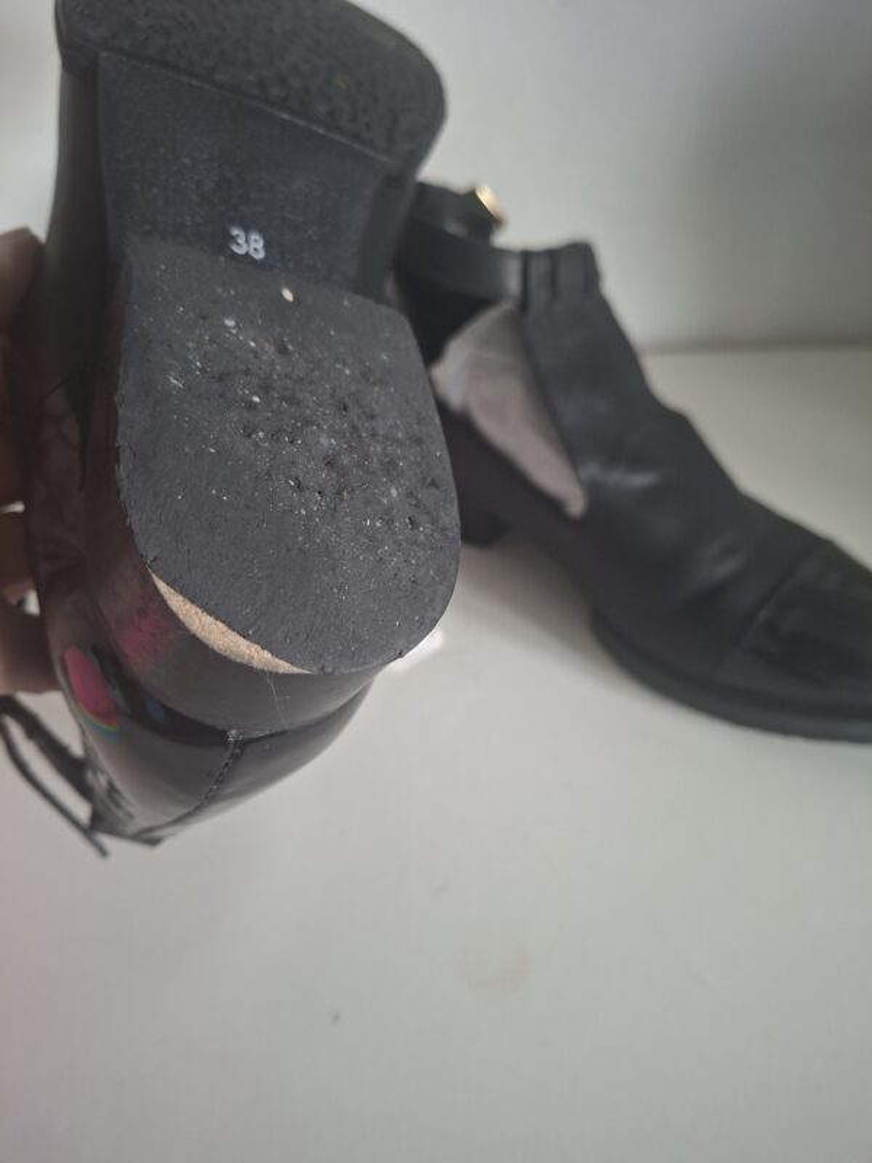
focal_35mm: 23
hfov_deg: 58.9
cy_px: 582
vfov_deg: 73.9
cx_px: 436
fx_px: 773
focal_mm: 5.54
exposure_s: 1/25
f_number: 1.8
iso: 400
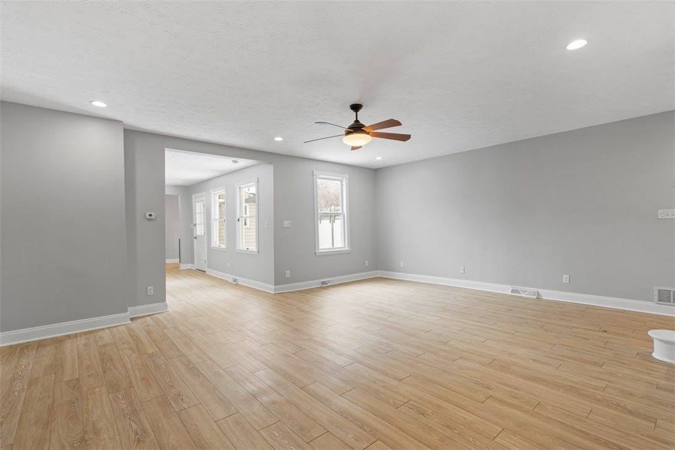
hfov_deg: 96.7
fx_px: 300
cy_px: 225
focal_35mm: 16
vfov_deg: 73.7
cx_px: 338
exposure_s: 1/1.25
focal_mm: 16
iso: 320
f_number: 8
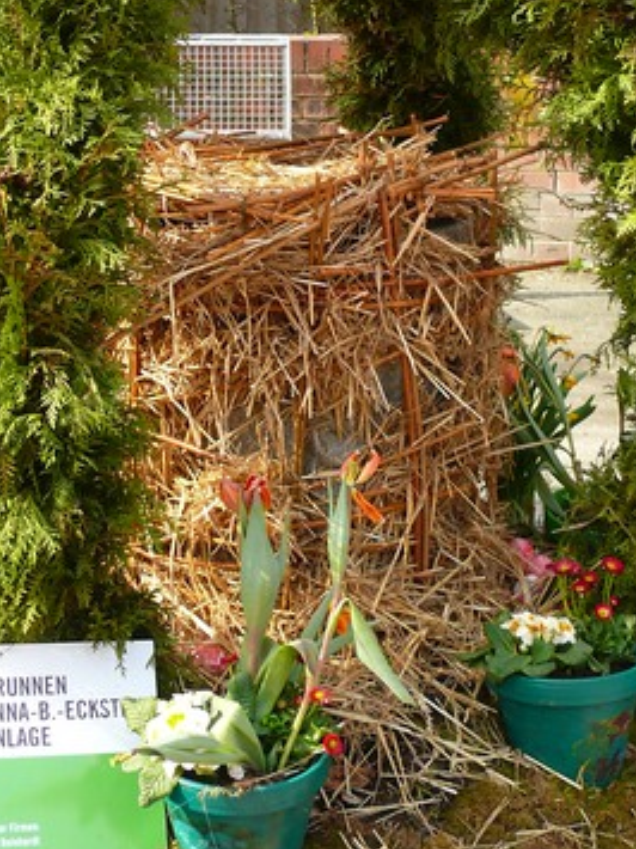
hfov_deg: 19.9
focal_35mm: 74
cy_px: 182
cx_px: 306
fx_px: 1814
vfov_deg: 25.9
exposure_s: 1/100
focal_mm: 7.4
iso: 100
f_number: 2.8
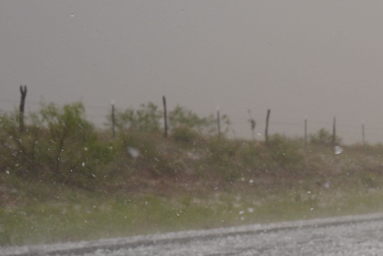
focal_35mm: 88
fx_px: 936
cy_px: 347
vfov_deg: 14.8
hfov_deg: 18.7
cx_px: 662
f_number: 5
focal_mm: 24
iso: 320
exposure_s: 1/1250
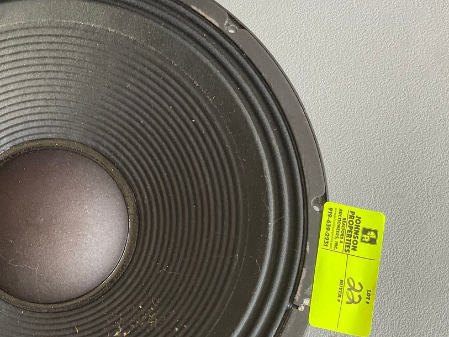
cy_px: 233
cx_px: 82
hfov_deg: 34.3
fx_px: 701
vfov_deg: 26.8
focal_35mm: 54
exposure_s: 1/122
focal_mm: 3
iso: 40
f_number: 1.8
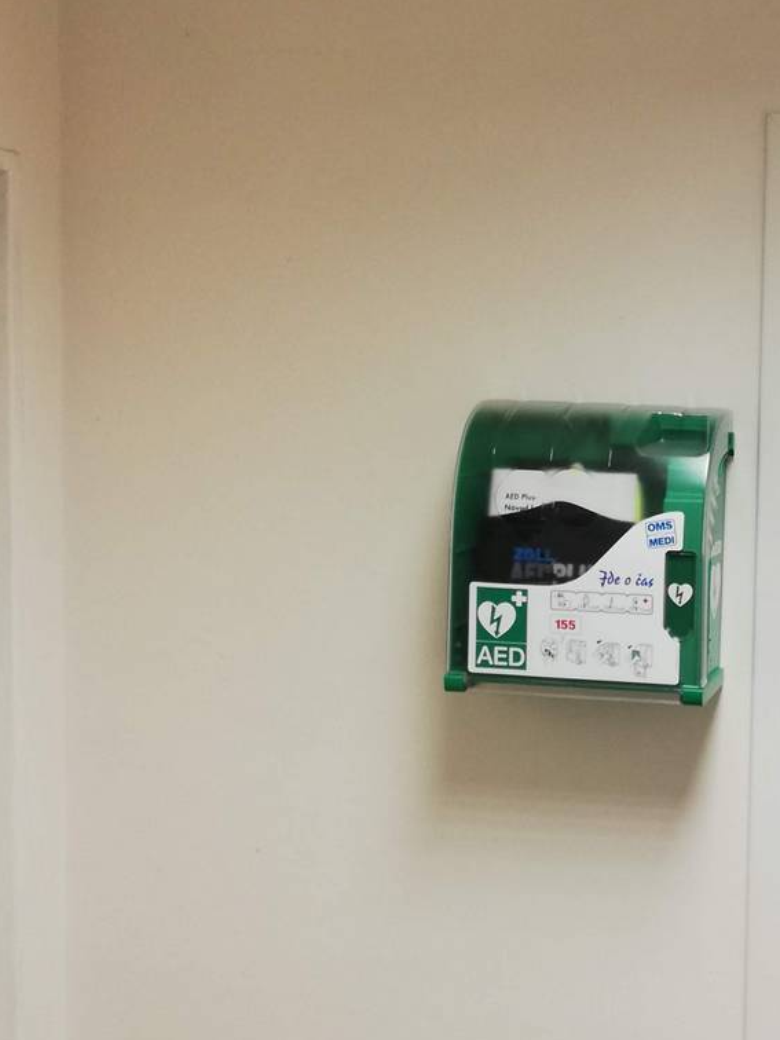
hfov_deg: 25.4
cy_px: 520
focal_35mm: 55
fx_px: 1652
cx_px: 751
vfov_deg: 34.9
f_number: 2.2
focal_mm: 3.81
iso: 125
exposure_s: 1/33.3
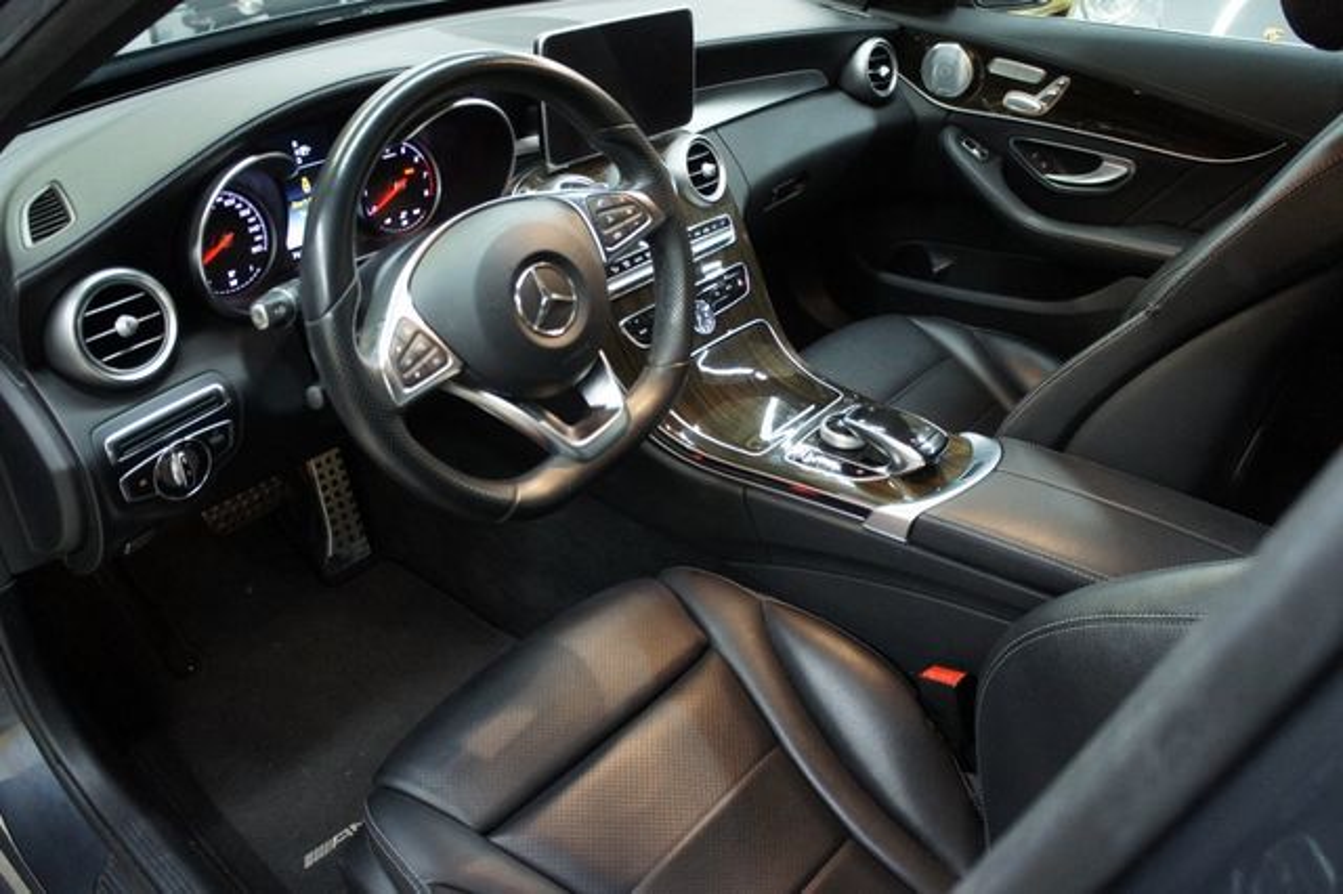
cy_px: 447
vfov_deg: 47.9
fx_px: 1007
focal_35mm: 27
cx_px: 672
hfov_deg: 67.4
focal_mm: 18
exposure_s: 1/40
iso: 1600
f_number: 3.5
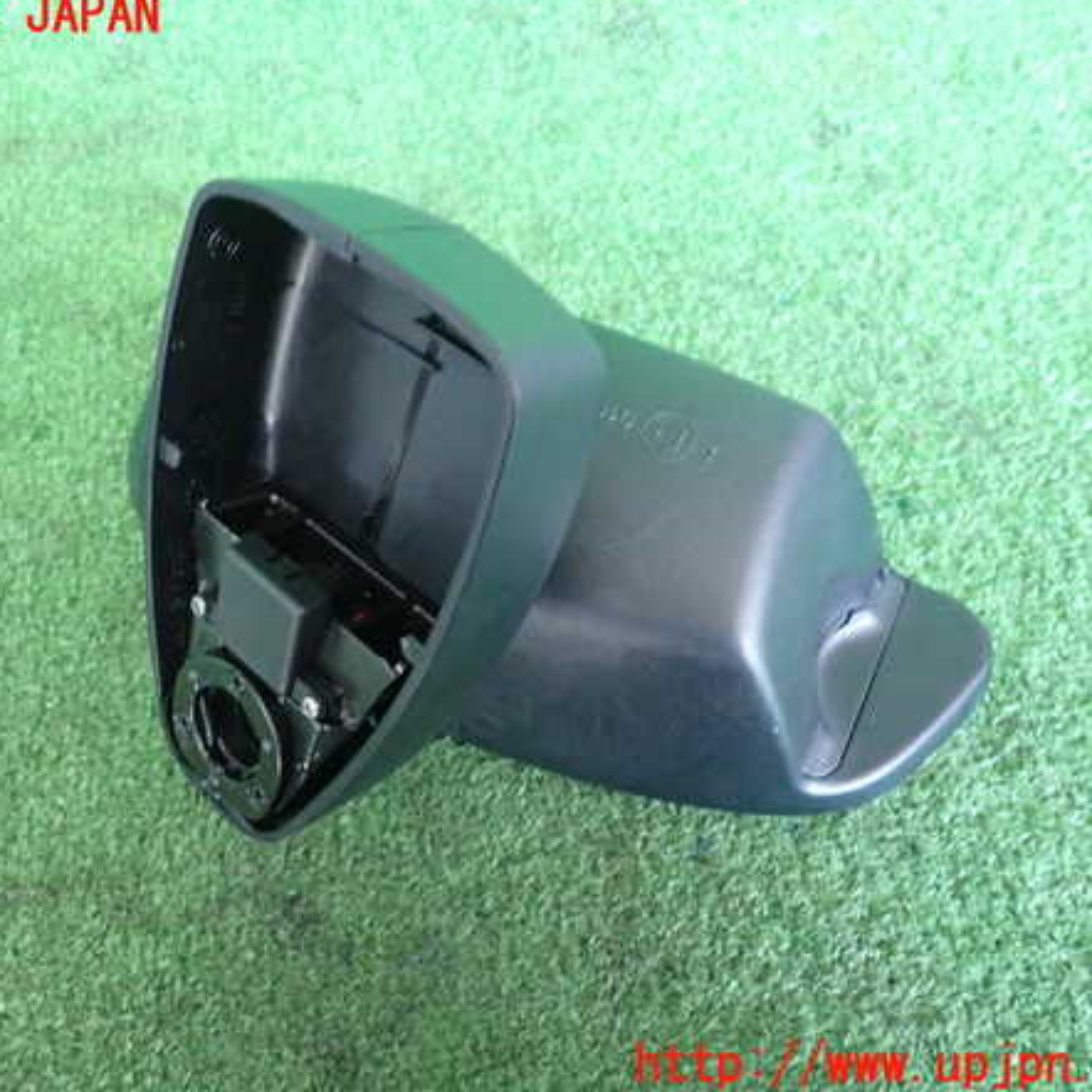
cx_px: 452
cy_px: 541
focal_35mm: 30
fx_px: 1071
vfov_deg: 54.0
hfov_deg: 53.8
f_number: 2
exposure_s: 1/30
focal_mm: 4.5
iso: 640
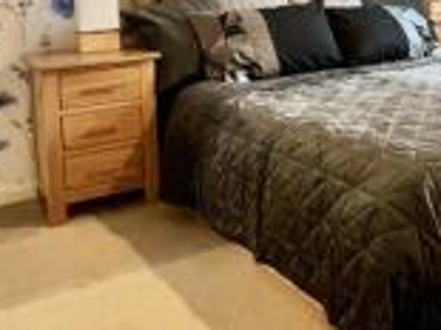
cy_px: 10
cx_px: 448
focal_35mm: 49
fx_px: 624
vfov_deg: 28.1
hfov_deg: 35.0
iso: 250
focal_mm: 1.57
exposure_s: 1/50
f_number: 1.8
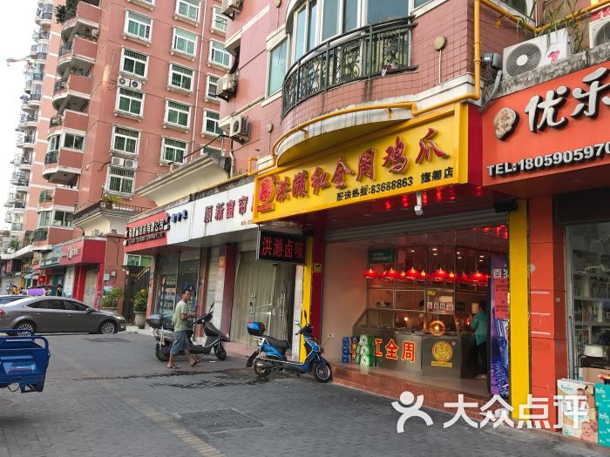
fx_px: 493
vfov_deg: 49.7
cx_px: 305
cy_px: 228
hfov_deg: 63.4
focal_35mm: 28
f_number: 1.8
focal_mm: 3.99
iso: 20
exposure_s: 1/230
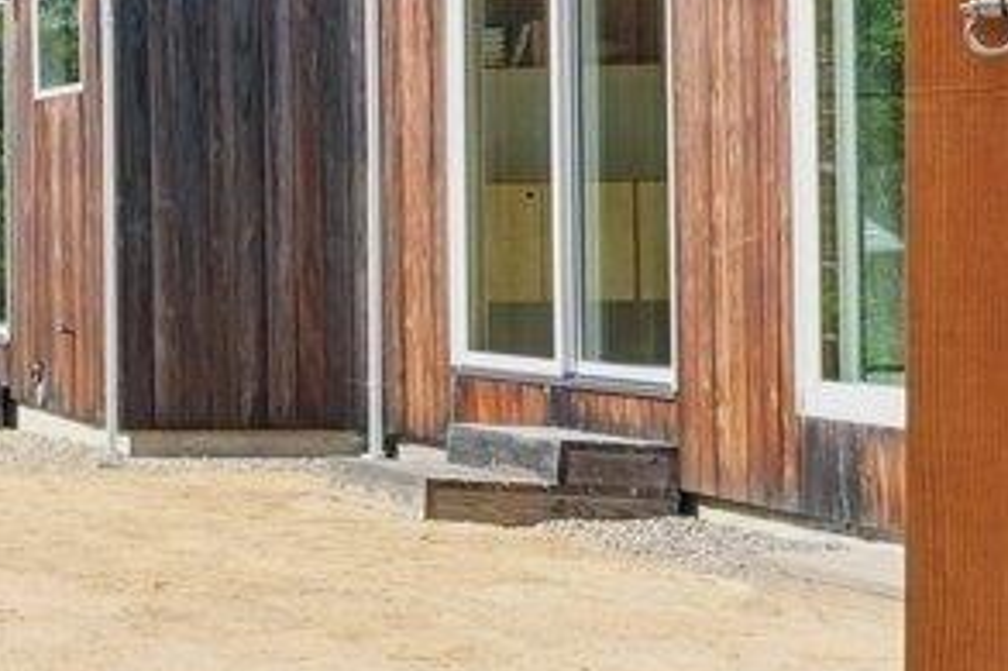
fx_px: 2742
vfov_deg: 13.9
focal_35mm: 98
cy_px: 222
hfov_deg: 14.6
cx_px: -1325
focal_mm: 14
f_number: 8
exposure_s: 1/500
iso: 500
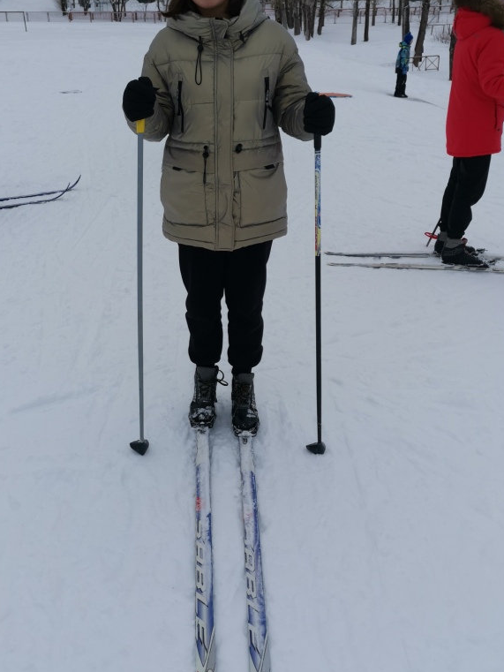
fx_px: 679
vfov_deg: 52.3
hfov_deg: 40.6
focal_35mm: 35
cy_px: 273
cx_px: 216
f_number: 1.8
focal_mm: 4.75
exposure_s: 1/887
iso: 50
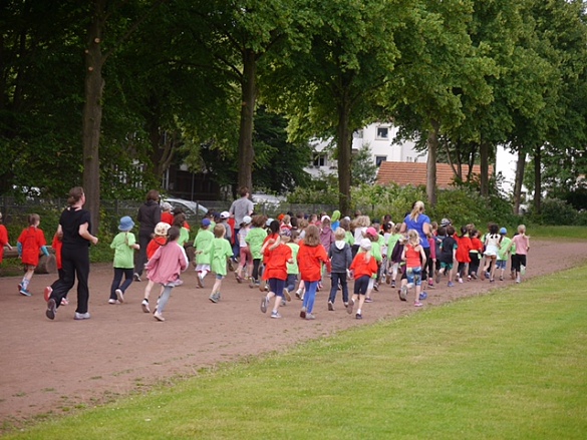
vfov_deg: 21.0
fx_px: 1187
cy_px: 220
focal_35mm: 70
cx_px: 294
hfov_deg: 27.8
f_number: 2.8
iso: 160
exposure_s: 1/640
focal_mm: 35
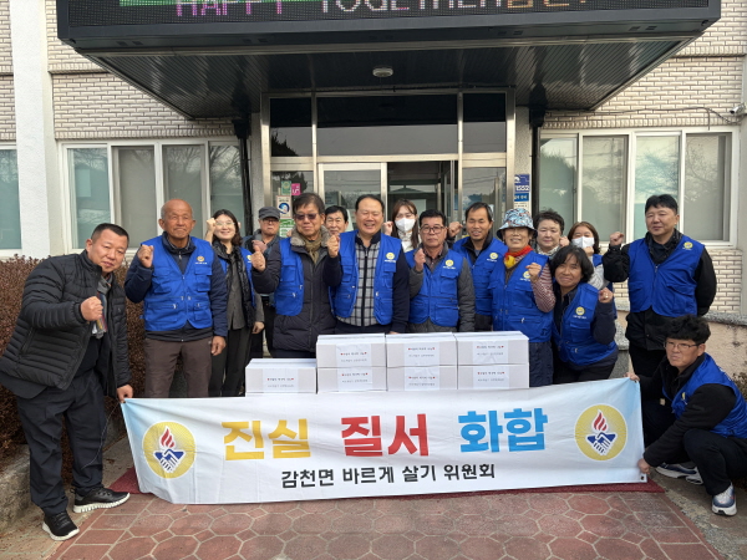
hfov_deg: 67.3
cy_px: 280
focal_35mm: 26
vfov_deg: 53.1
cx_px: 374
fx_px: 561
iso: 50
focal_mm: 5.96
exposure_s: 1/791
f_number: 1.6
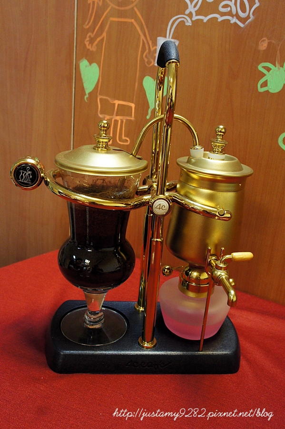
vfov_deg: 57.2
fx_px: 392
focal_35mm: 33
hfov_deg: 39.9
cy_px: 214
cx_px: 142
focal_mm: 22
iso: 1600
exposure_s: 1/15
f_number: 7.1
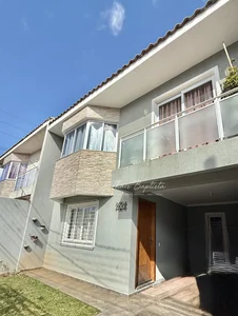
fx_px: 165
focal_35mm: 18
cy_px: 187
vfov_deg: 86.7
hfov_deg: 71.3
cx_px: 138
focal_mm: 2.22
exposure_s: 1/1795
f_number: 2.2
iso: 50
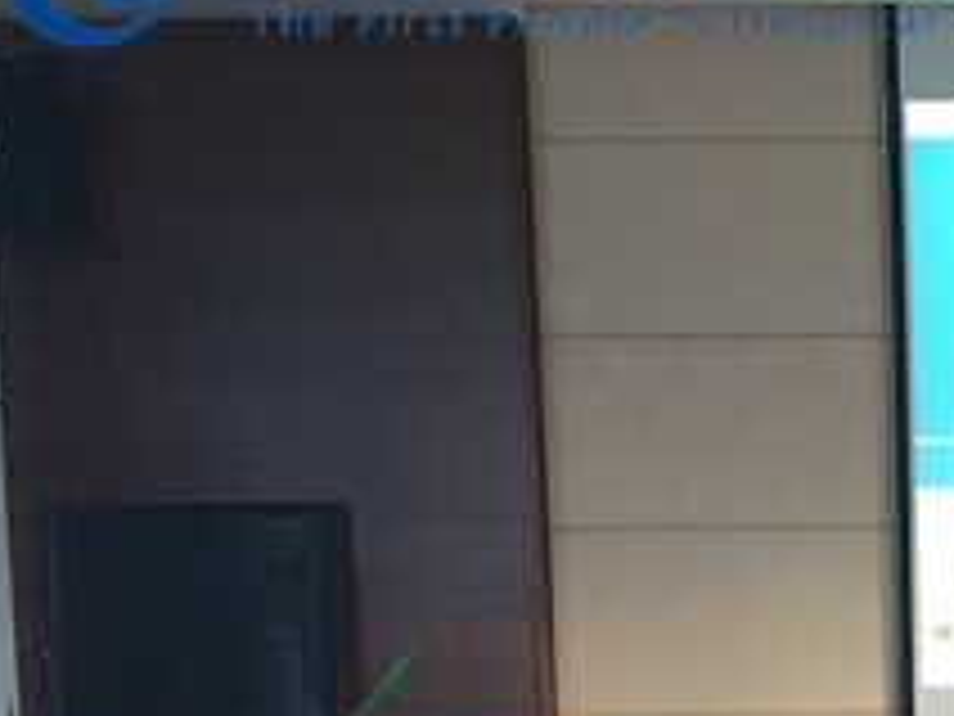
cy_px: 842
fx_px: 2260
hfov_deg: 21.0
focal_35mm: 82
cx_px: 1328
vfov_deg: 17.2
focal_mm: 4.15
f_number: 2.2
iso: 64
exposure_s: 1/17
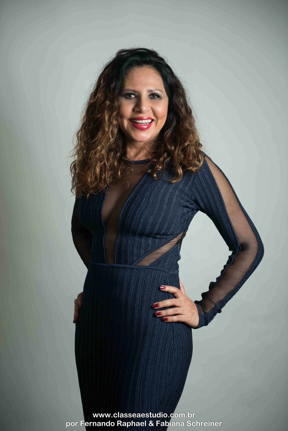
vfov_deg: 32.4
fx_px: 743
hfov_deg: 21.9
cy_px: 216
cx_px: 144
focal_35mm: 62
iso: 50
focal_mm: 62
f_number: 2.8
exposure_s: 1/160
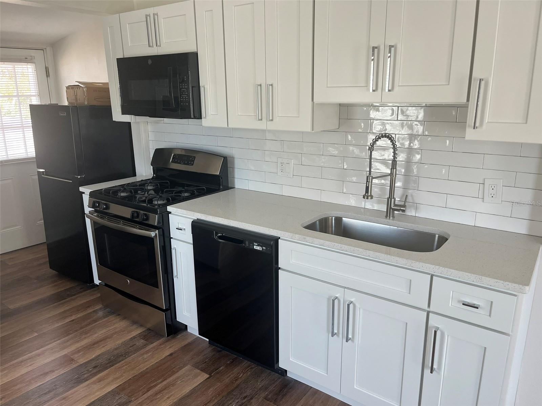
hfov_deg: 67.3
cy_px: 203
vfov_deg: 53.1
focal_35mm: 26
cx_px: 271
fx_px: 407
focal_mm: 5.1
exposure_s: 1/121
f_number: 1.6
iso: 100
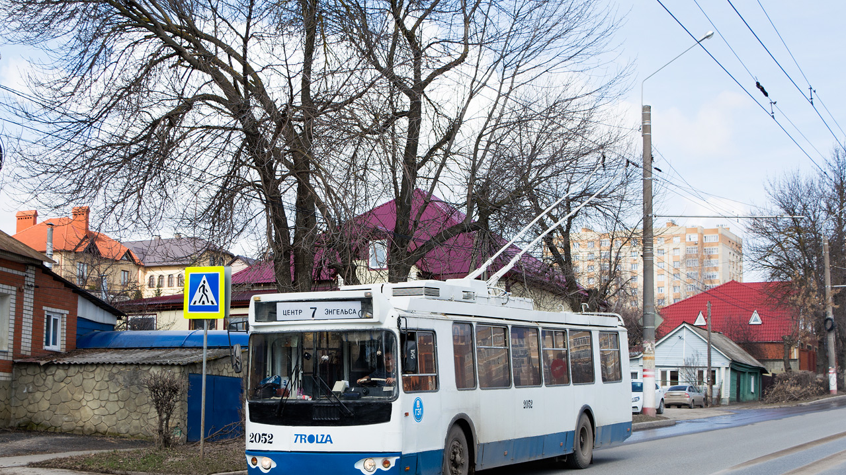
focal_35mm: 50
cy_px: 274
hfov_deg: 41.7
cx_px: 429
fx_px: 1111
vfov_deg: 24.1
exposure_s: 1/500
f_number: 6.3
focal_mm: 31
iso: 160
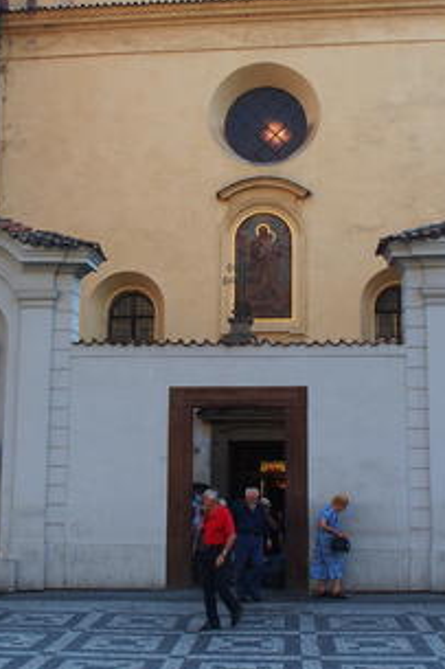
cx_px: 169
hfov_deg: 31.0
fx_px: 798
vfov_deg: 45.3
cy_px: 388
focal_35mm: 43
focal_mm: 6
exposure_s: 1/800
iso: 100
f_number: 3.5
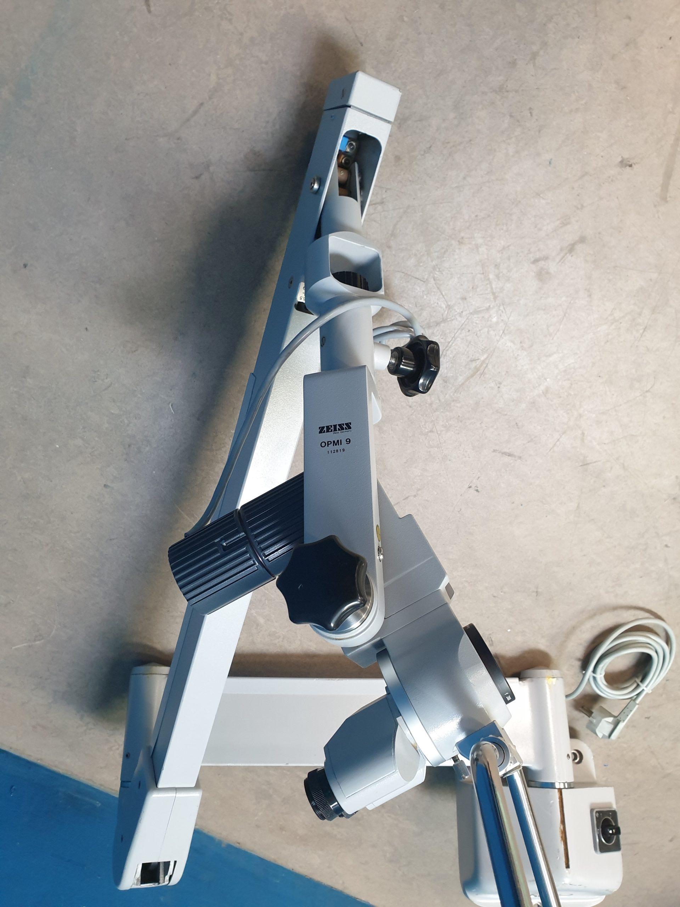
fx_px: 681
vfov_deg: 67.3
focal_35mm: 26
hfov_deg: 53.1
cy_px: 454
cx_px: 340
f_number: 2.4
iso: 320
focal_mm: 4.3
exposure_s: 1/33
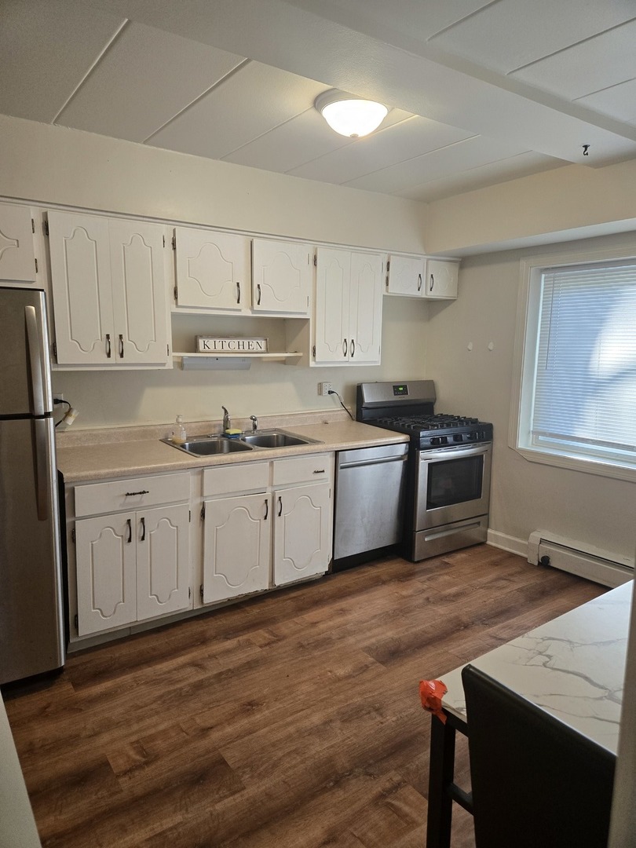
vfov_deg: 73.9
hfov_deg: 58.9
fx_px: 563
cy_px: 424
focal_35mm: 23
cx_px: 318
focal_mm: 5.4
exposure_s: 1/120
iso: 200
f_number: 1.8
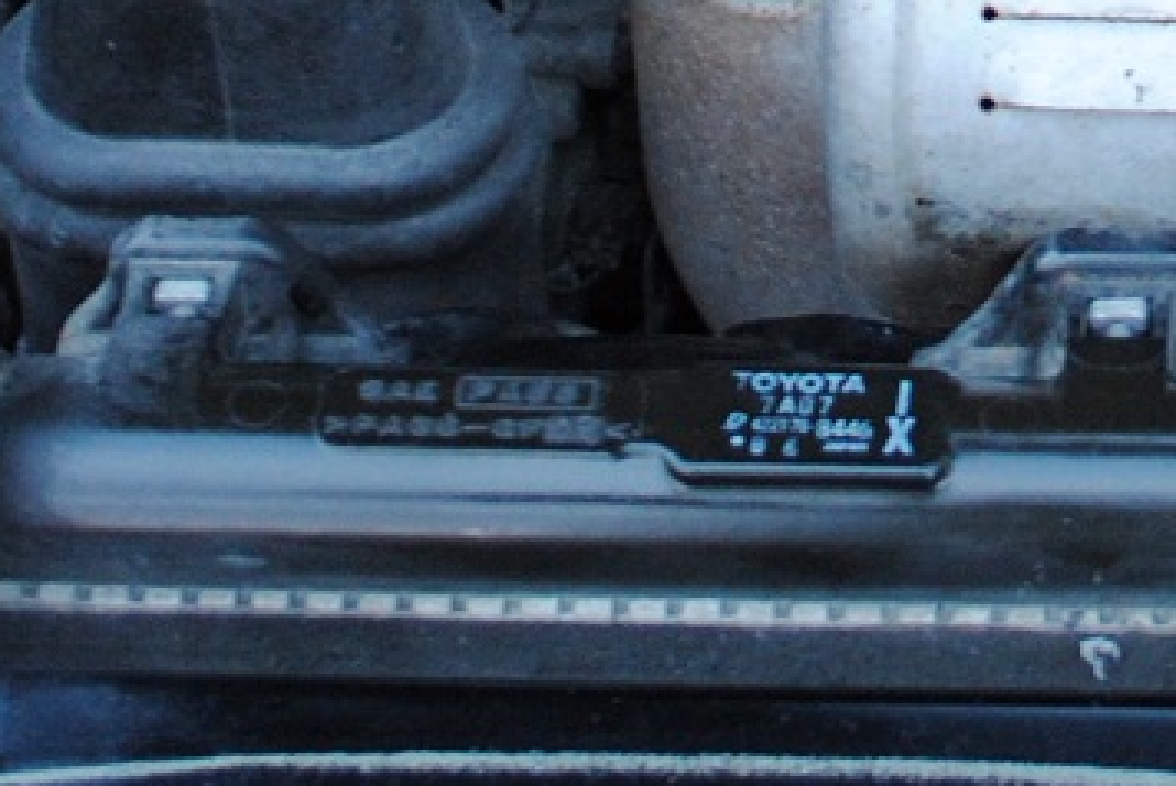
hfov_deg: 14.1
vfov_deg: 9.1
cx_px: 1369
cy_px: -867
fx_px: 4610
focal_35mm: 141
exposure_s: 1/8
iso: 400
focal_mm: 18
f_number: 3.5
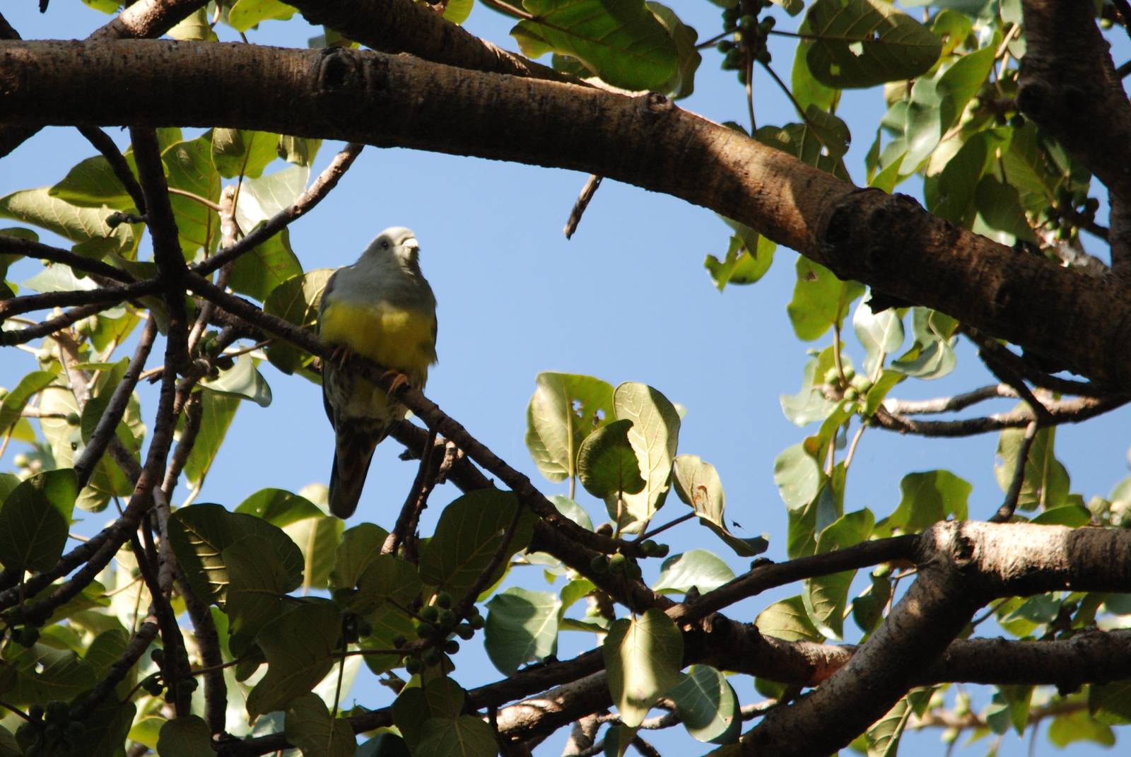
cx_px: 566
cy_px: 378
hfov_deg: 2.7
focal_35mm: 750
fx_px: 23590
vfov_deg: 1.8
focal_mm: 500
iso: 400
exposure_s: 1/320
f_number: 6.3
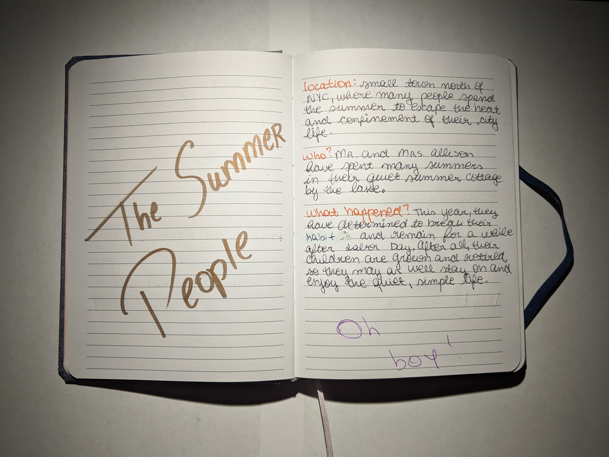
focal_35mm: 27
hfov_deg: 65.3
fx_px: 475
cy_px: 228
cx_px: 304
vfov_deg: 51.4
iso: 65
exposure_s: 1/308
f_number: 1.8
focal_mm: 4.44
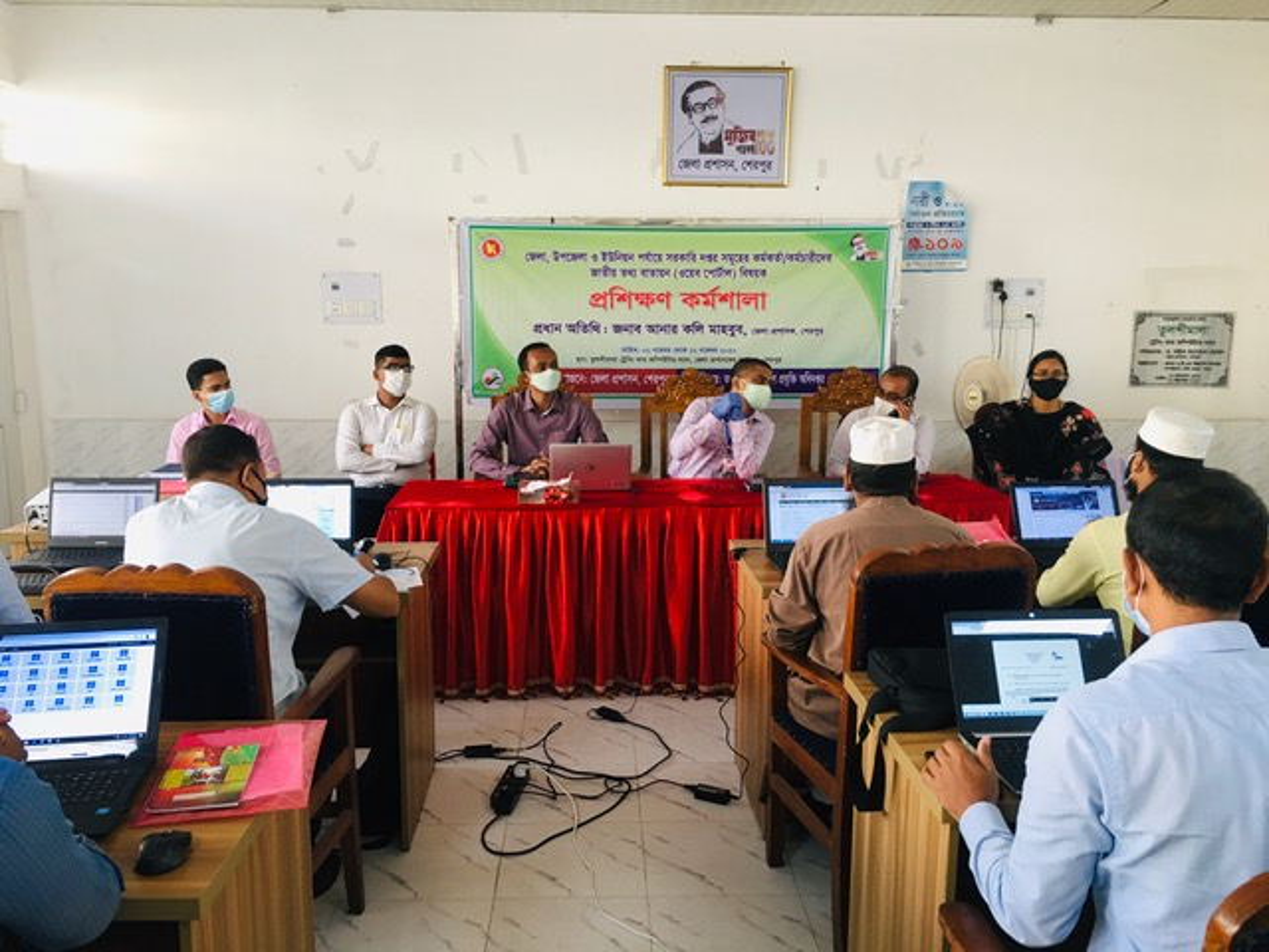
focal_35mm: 29
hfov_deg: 61.7
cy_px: 476
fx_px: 1063
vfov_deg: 48.2
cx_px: 634
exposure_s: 1/17
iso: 50
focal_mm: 4.15
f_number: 2.2
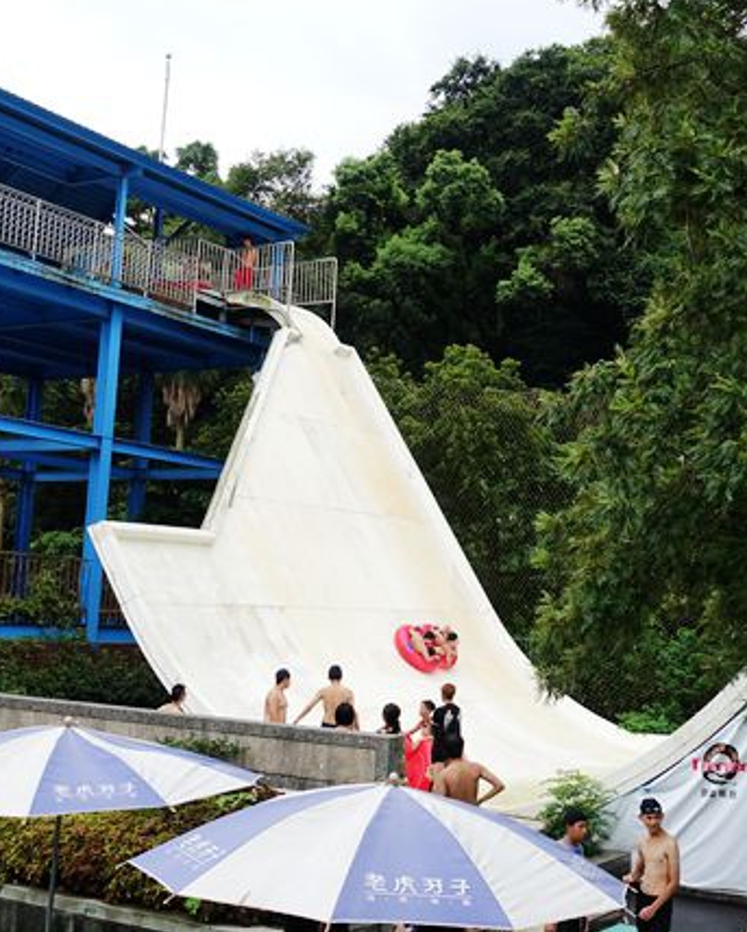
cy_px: 463
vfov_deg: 39.5
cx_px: 470
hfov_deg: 32.0
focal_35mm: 47
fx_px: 1297
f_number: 4
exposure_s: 1/250
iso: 125
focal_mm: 12.2
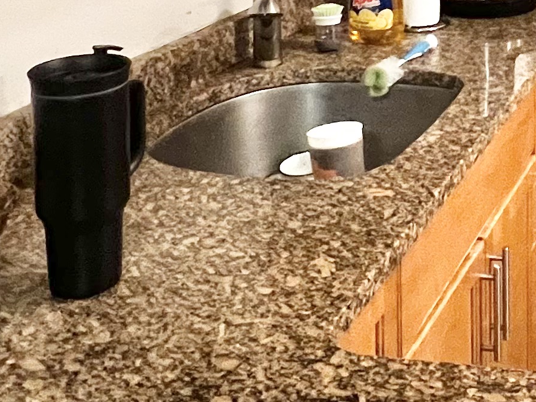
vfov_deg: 21.9
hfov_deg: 28.4
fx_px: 914
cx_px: 645
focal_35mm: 59
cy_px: -144
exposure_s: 1/60
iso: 500
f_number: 1.8
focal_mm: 1.57
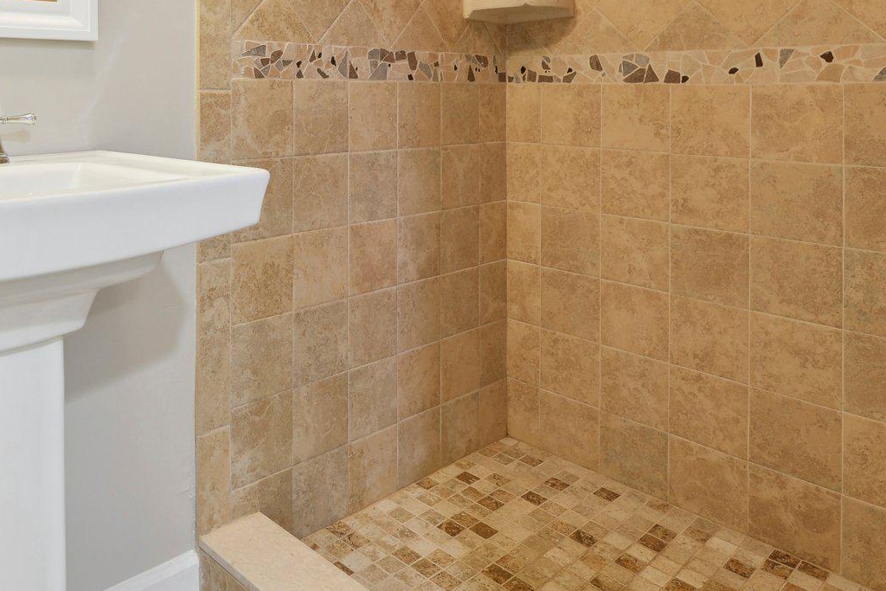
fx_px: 689
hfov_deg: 62.8
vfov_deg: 43.8
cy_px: 105
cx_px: 254
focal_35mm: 28
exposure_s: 1/5
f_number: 8
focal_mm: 14
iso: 400
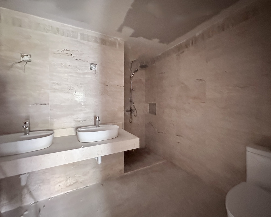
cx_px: 144
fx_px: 120
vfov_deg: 84.1
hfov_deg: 96.6
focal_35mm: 15
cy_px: 108
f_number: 2.2
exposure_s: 1/36
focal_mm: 2.22
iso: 1600
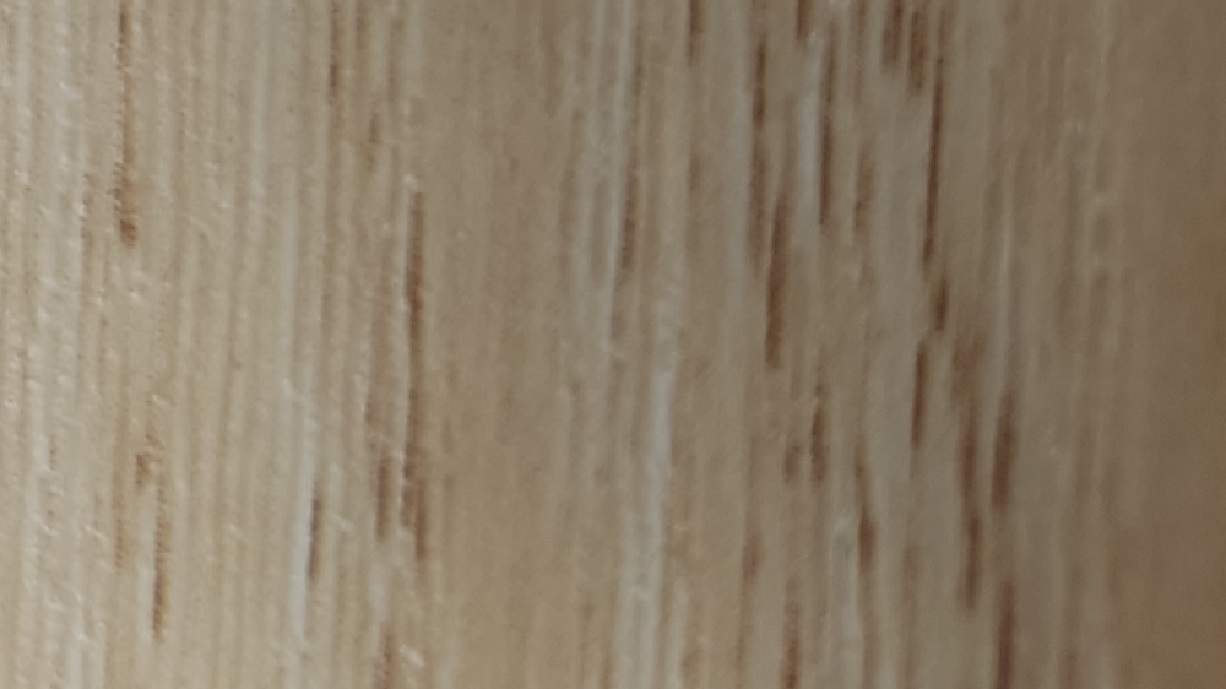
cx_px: -1184
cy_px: -810
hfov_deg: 15.7
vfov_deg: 10.1
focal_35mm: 109
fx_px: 3543
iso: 62
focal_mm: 4.71
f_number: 1.79
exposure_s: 1/50
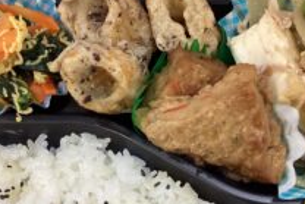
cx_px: 149
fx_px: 492
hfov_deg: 34.5
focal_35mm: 58
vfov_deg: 23.1
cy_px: 164
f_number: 2.4
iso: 160
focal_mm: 3.3
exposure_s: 1/60
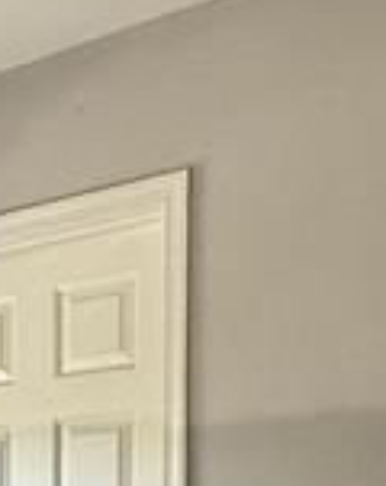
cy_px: 618
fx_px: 1405
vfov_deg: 18.4
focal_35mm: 98
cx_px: -544
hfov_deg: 12.3
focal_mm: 2.22
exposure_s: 1/120
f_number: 2.2
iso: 125
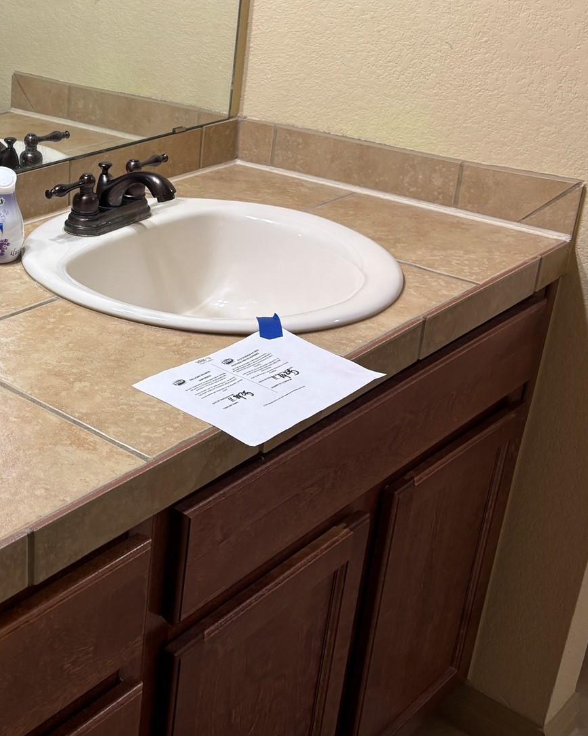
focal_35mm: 48
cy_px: 292
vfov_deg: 38.6
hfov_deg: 29.1
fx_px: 1044
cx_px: -22
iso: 80
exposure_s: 1/60
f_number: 1.6
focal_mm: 5.96
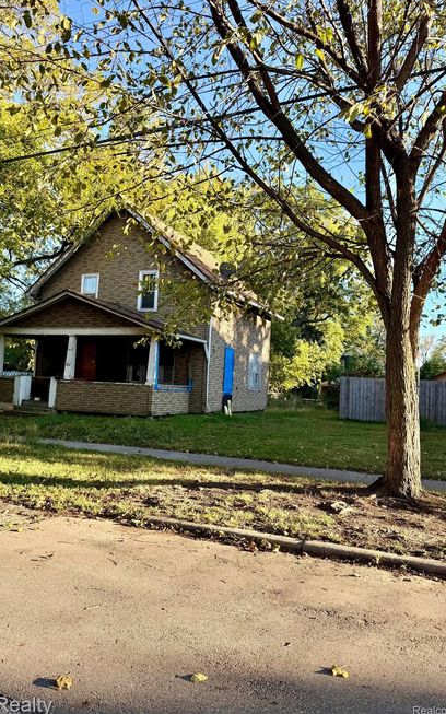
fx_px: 506
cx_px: 195
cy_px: 355
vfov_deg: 70.4
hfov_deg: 47.5
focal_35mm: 26
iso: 80
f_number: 1.78
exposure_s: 1/813
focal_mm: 6.76
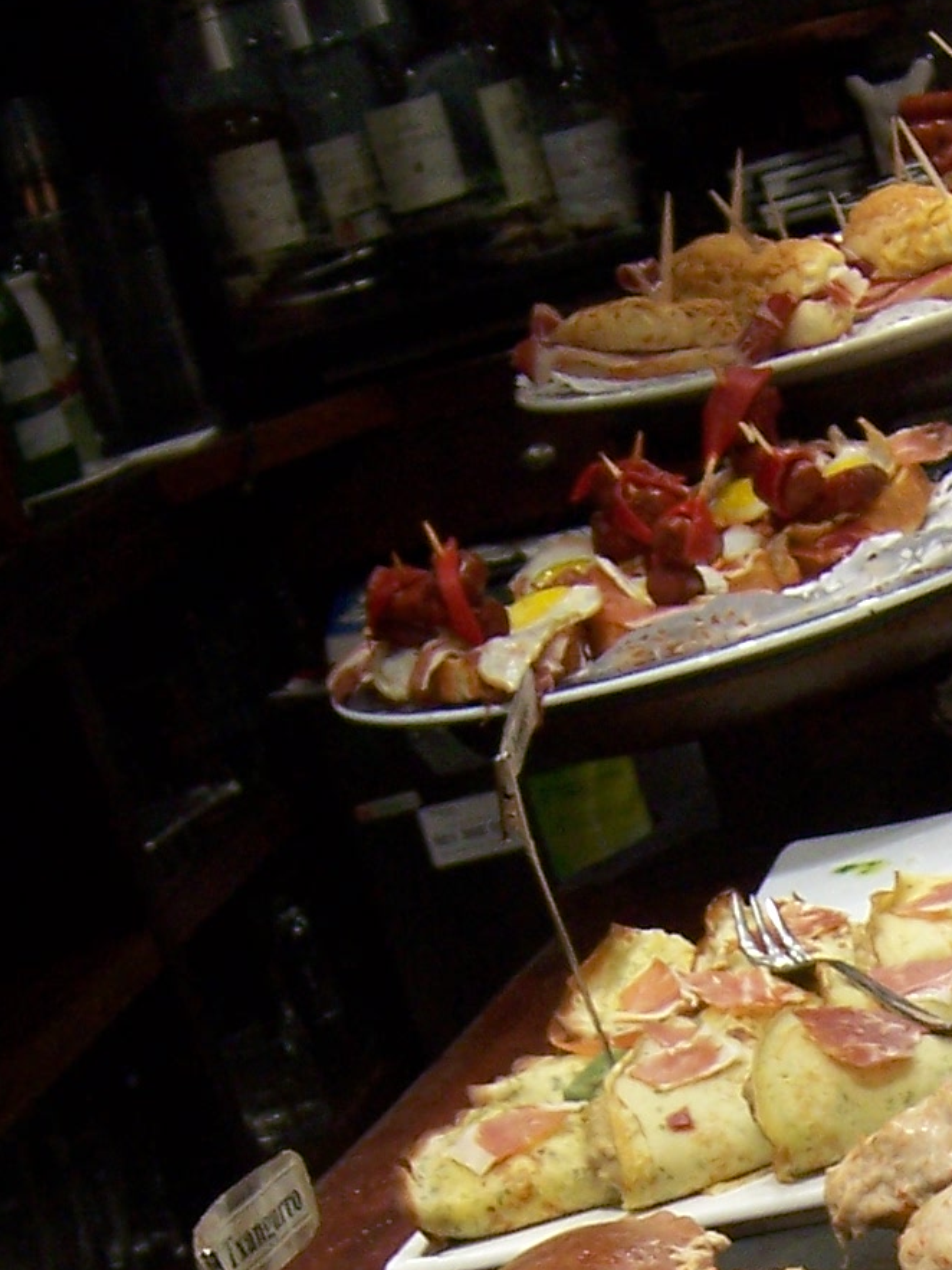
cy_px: 1399
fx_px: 3851
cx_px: 831
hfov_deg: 14.0
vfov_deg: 18.0
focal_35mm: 105
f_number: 2.8
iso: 160
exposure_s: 1/30
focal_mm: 6.2
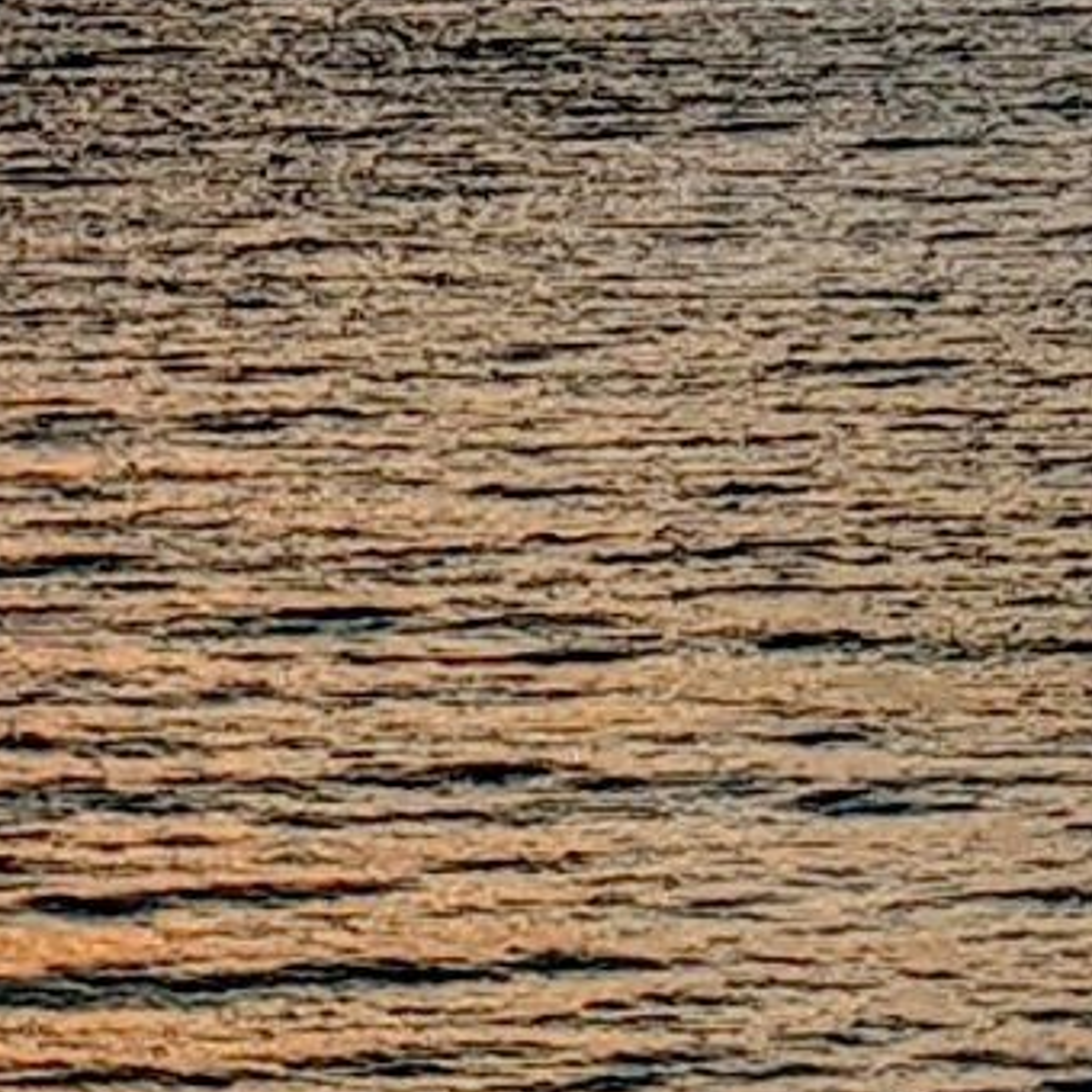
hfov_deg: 5.1
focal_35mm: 341
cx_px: -858
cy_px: -1000
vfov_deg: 5.1
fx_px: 12170
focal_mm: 5.54
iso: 50
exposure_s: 1/769
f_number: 1.8
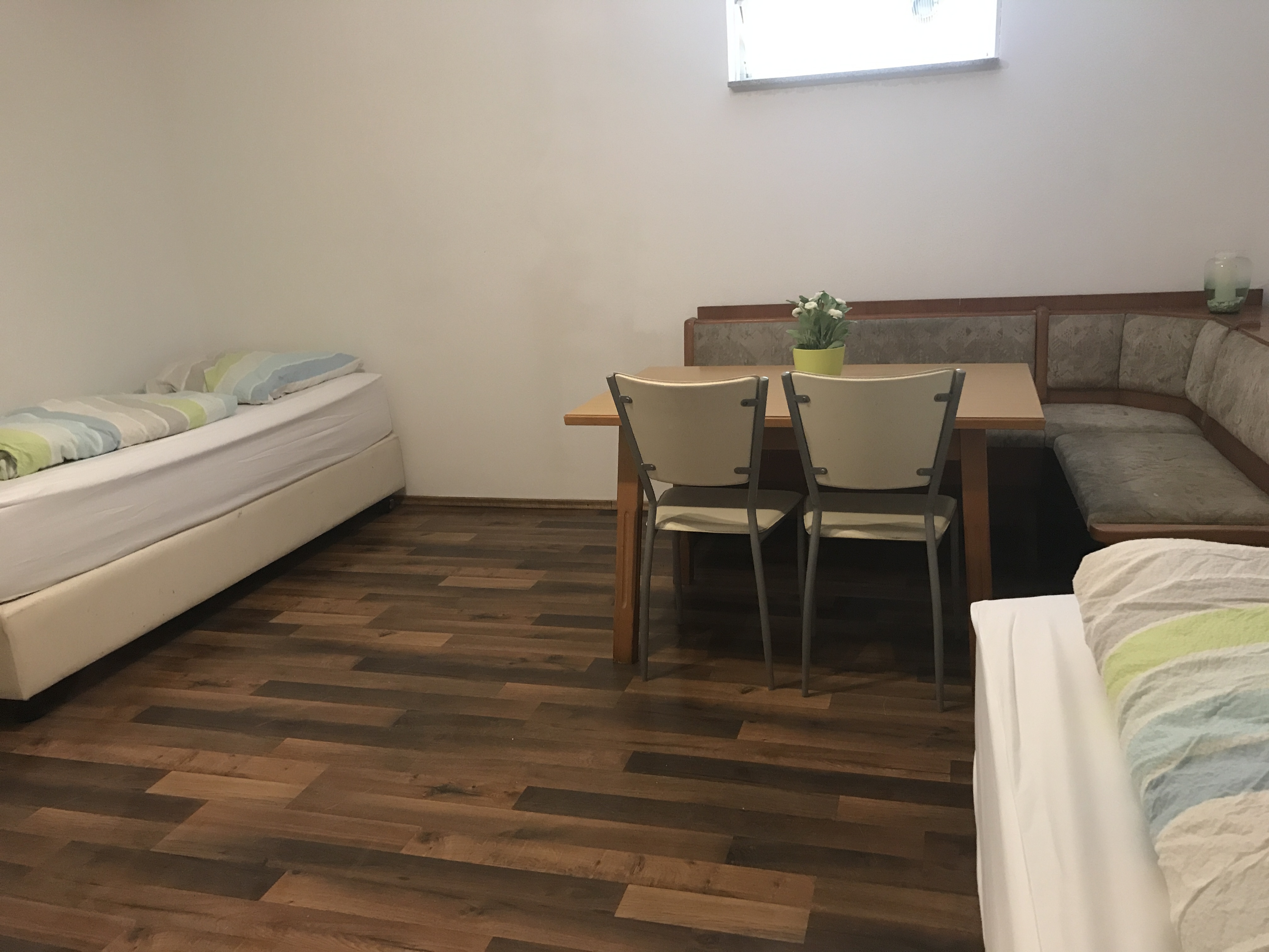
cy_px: 476
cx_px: 634
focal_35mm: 28
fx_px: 1026
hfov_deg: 63.4
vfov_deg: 49.7
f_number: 1.8
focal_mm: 3.99
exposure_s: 1/17
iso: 80
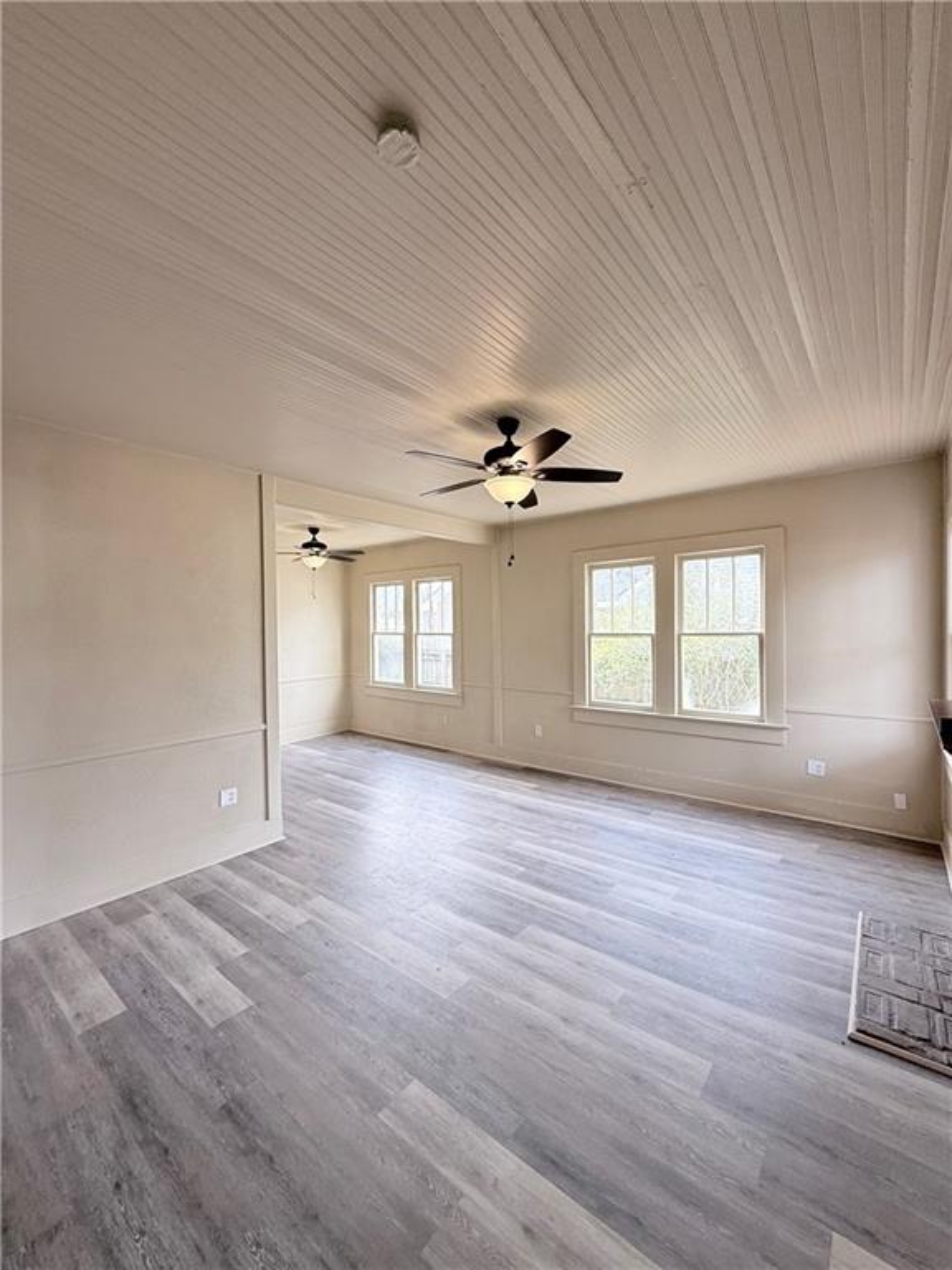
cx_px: 476
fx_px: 513
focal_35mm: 14
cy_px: 635
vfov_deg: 102.1
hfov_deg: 85.7
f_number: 2.2
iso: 64
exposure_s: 1/99
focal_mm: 2.22
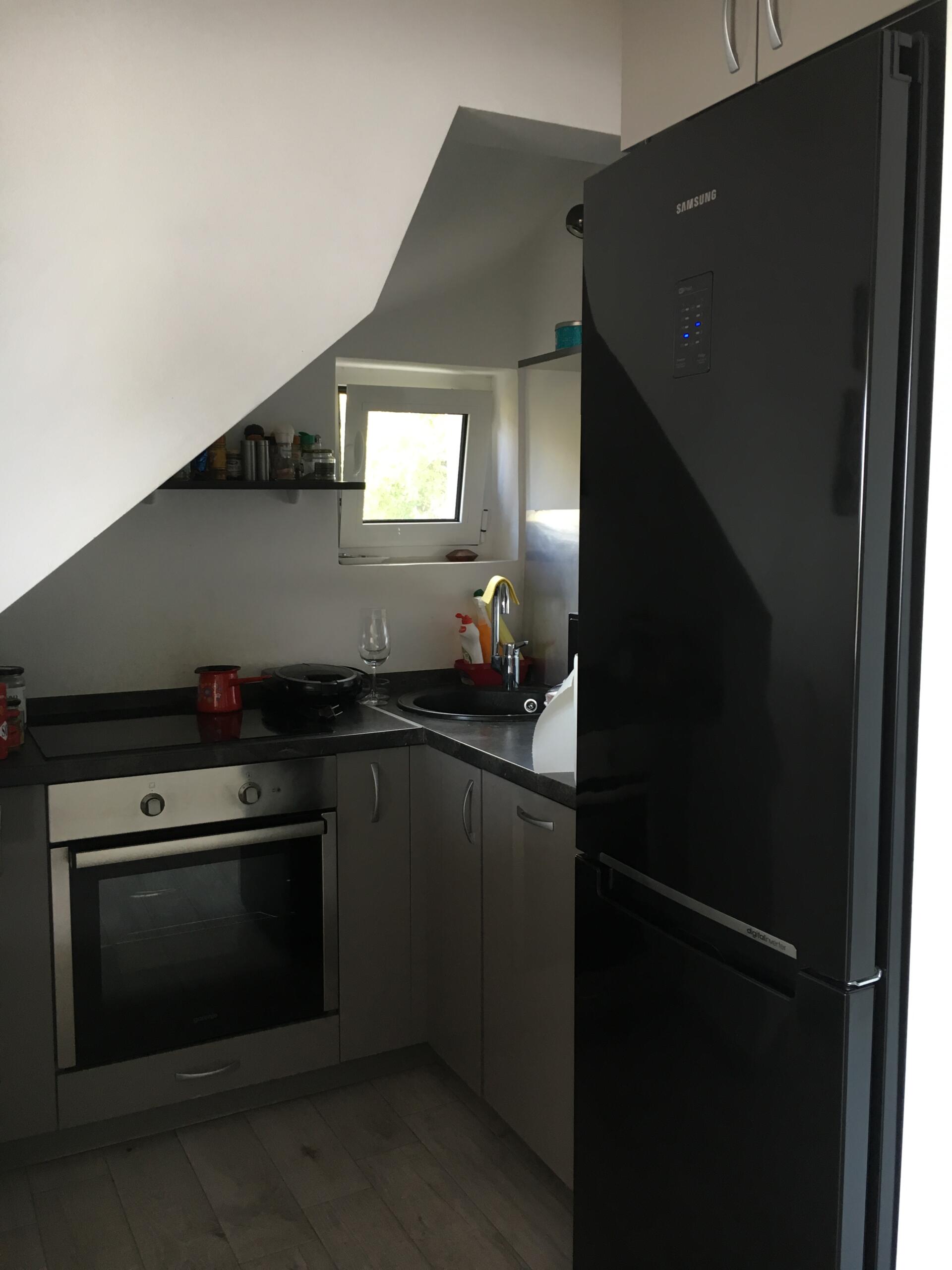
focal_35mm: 29
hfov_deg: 48.2
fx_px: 1063
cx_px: 476
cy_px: 635
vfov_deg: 61.7
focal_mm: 4.15
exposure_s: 1/33
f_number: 2.2
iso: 100
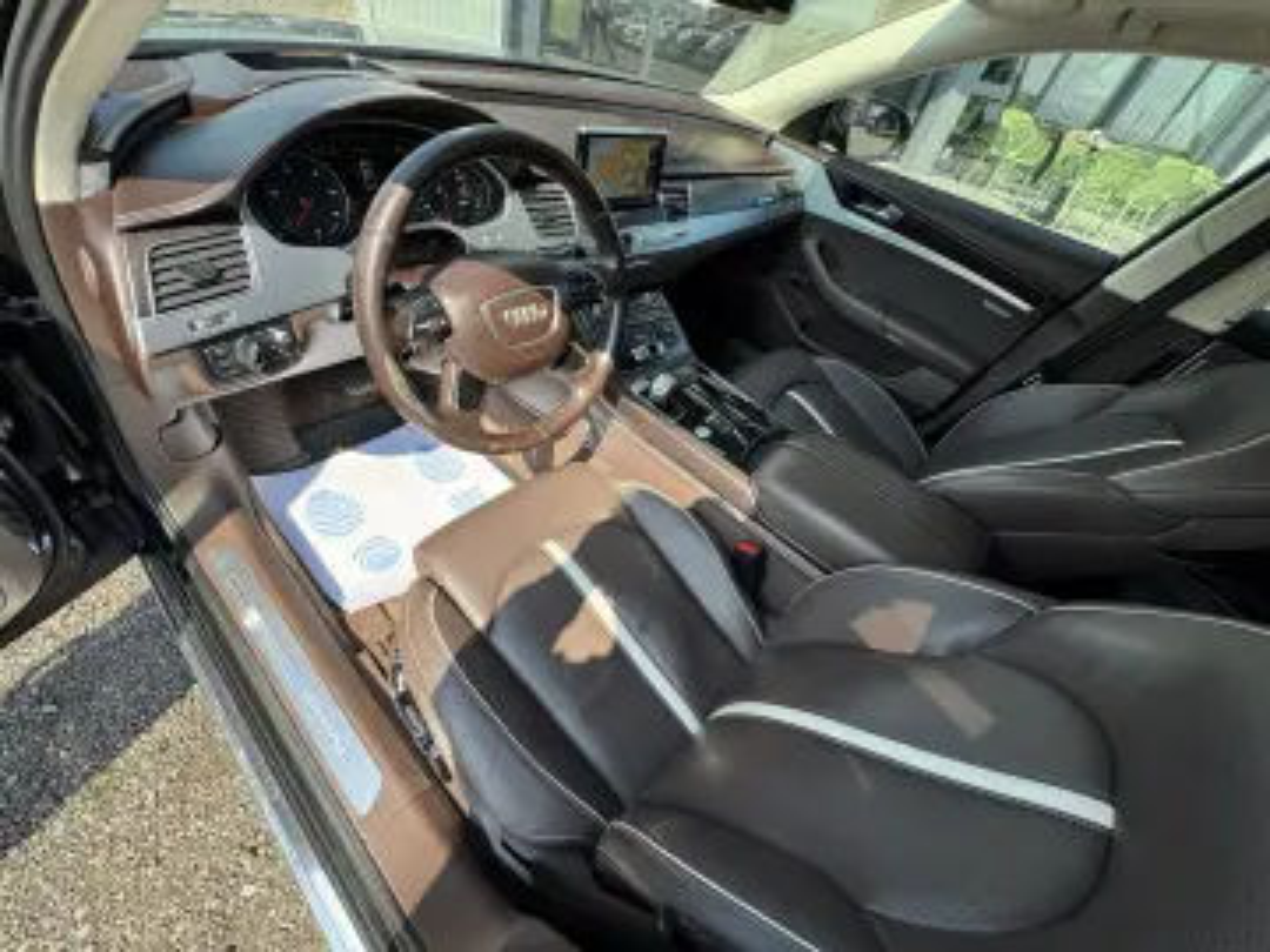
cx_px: 635
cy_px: 476
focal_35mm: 14
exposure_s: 1/277
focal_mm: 2.22
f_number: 2.2
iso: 40
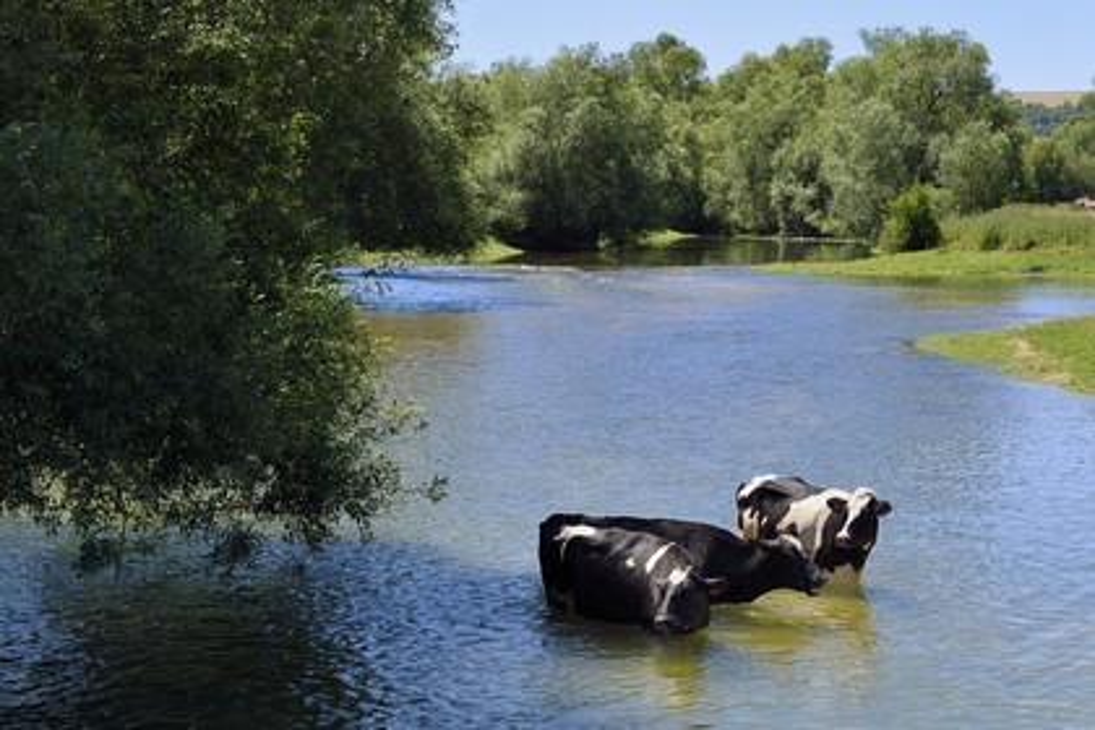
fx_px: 2616
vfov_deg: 15.9
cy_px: 365
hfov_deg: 23.6
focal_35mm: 86
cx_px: 548
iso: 200
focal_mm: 86
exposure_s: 1/250
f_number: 10
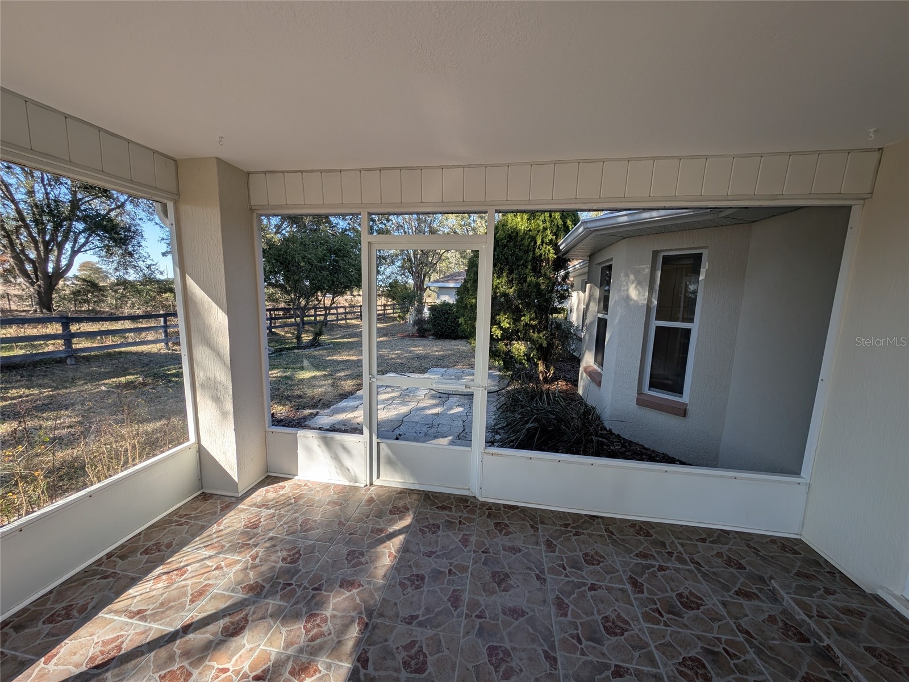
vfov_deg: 94.5
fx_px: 315
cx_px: 454
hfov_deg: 110.5
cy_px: 341
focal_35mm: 12
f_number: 1.95
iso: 36
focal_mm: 2.23
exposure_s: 1/290
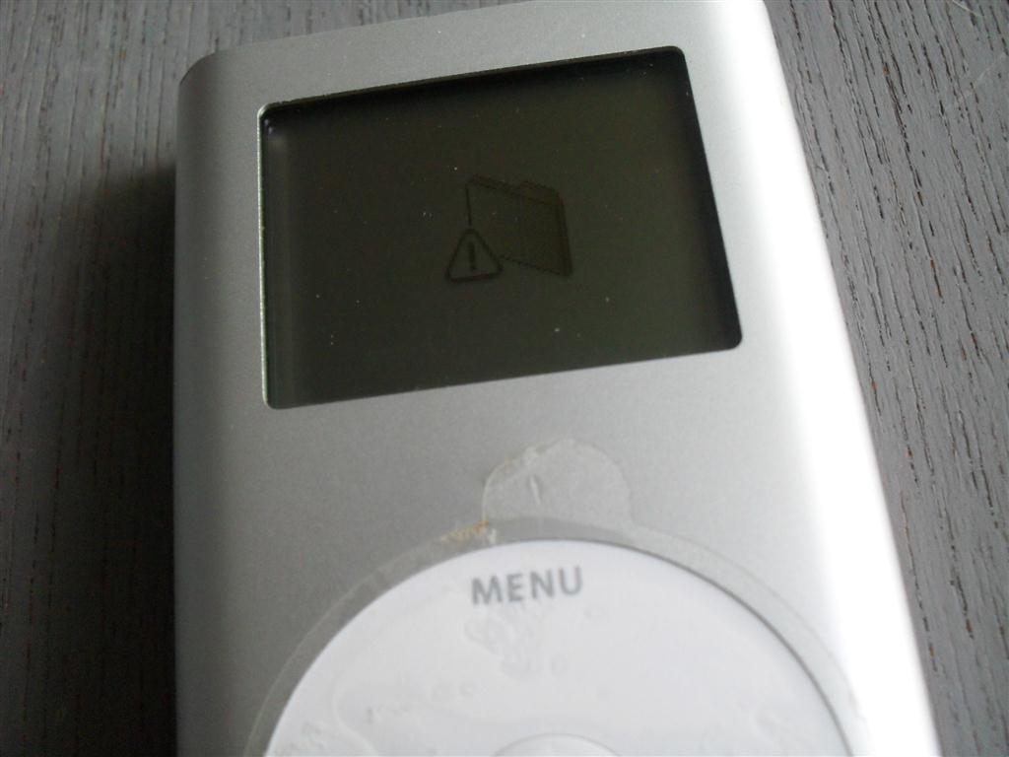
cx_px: 504
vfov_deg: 37.7
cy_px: 378
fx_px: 1108
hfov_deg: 49.0
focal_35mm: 38
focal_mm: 6.3
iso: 200
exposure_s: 1/15
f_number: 2.8
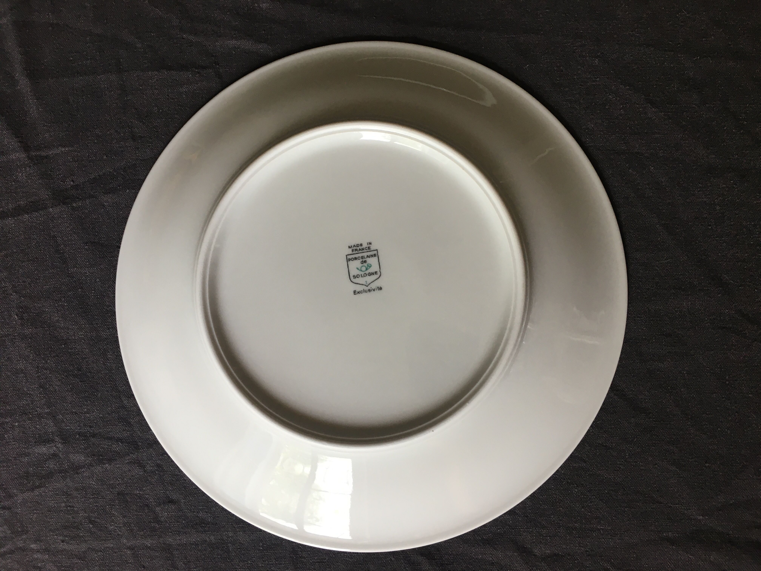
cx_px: 380
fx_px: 638
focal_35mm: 29
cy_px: 286
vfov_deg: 48.2
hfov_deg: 61.7
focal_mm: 4.15
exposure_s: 1/33
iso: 80
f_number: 2.2
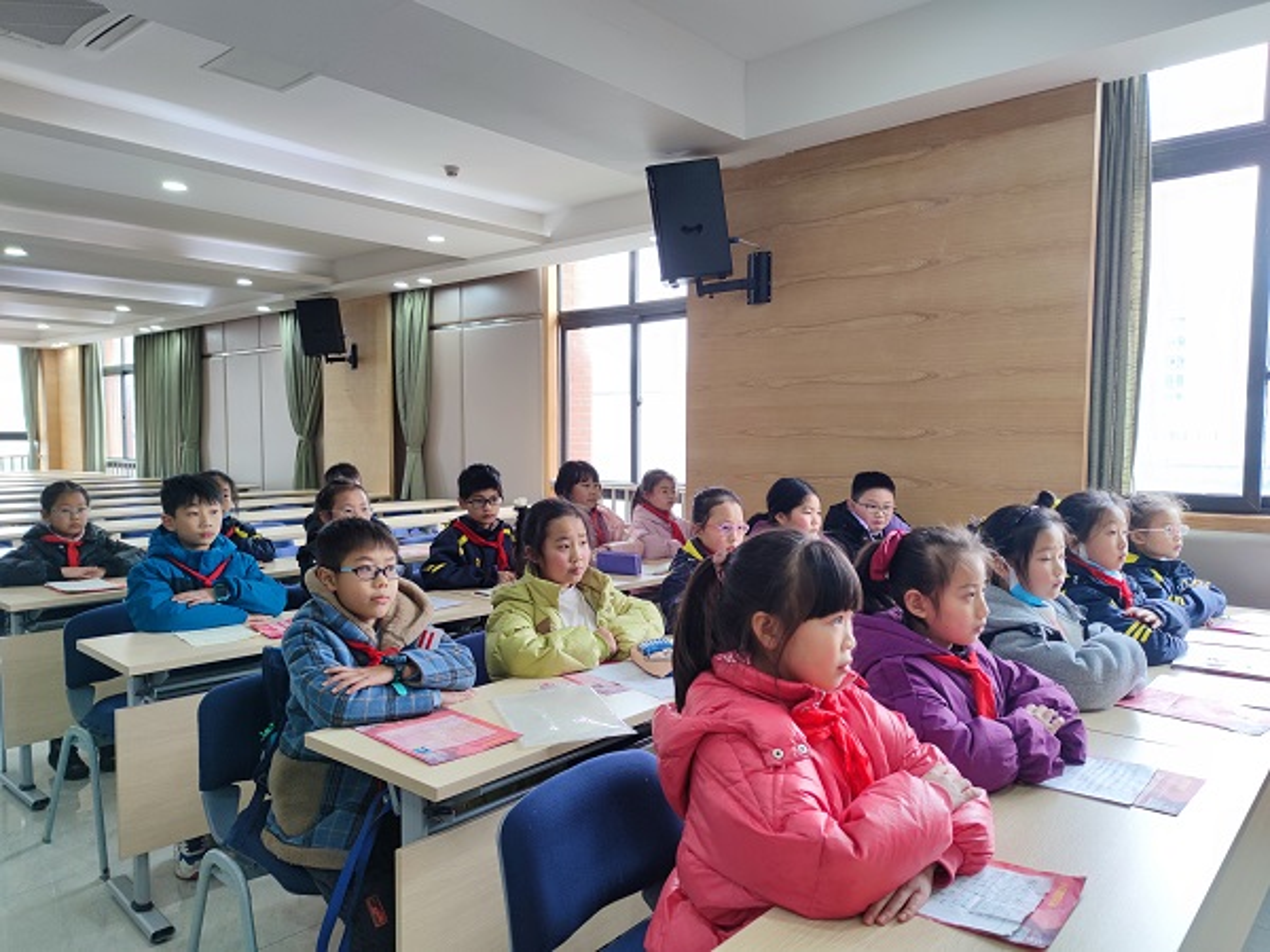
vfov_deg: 56.8
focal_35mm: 24
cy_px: 476
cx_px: 635
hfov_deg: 71.6
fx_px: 881
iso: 104
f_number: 1.69
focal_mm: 6.72
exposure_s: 1/81
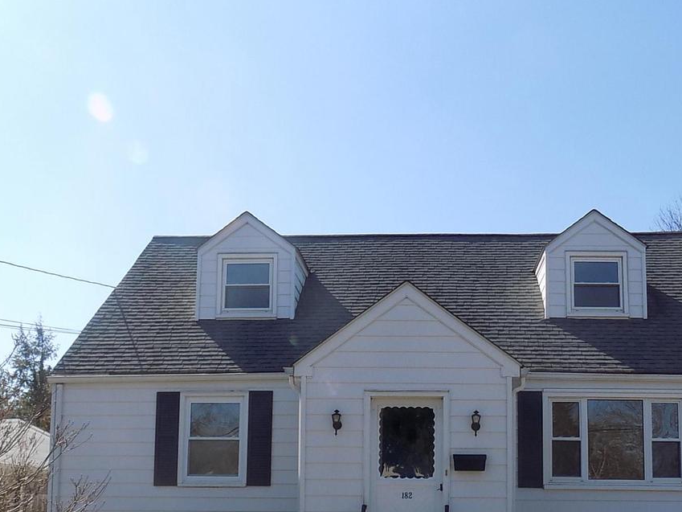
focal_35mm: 39
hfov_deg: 47.6
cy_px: 432
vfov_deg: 35.3
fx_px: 768
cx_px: 402
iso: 80
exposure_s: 1/800
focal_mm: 4
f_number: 3.1
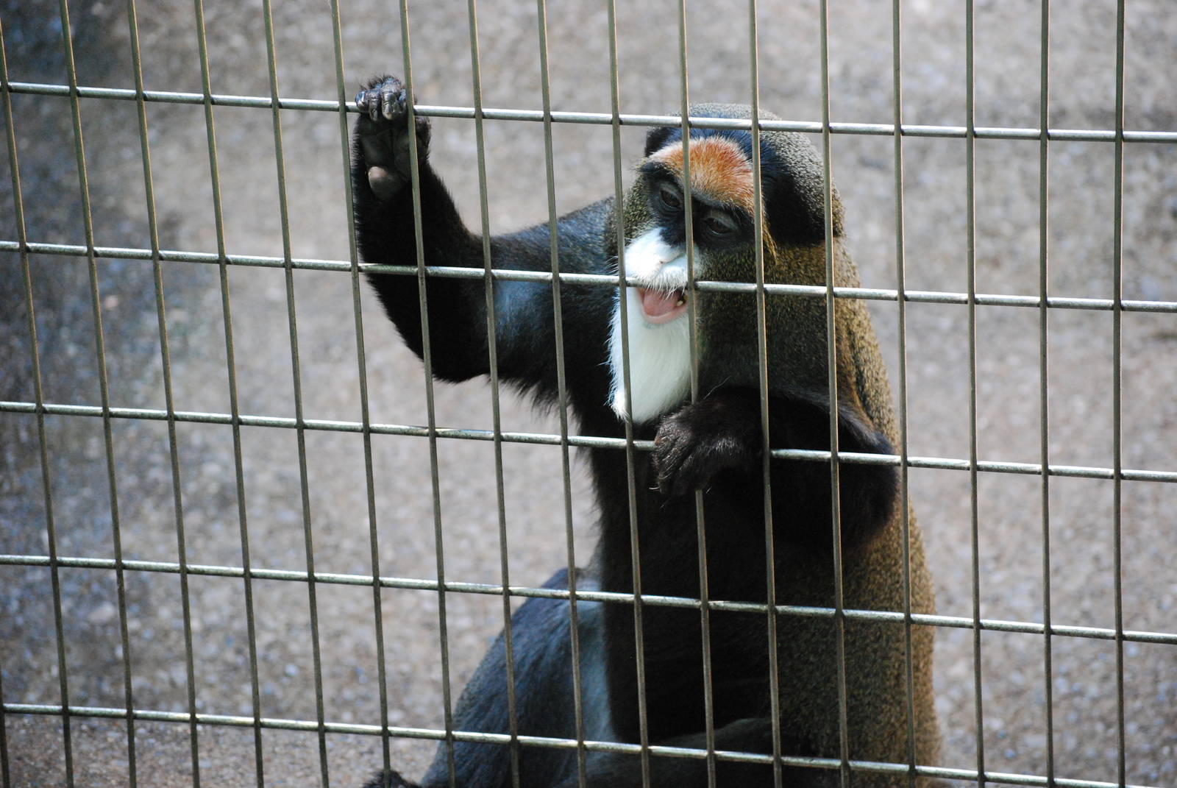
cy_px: 394
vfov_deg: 10.8
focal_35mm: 128
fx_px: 4173
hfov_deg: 16.1
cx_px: 588
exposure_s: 1/125
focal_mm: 85
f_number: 4.5
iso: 1600
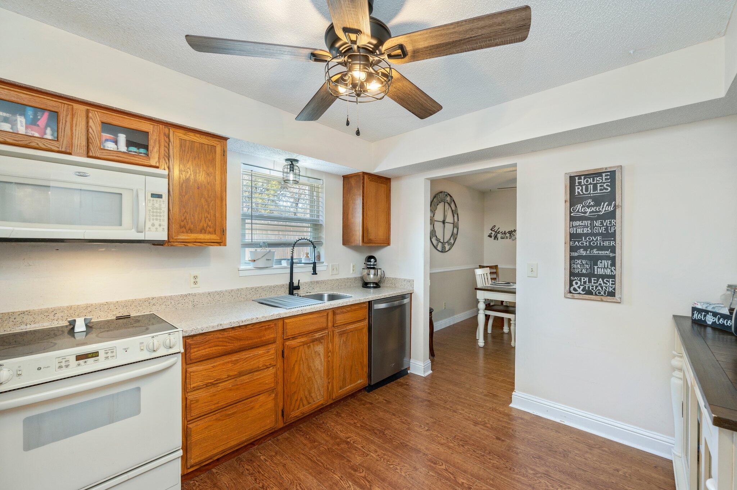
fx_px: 307
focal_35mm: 15
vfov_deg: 77.2
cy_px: 245
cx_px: 368
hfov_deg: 100.4
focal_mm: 15
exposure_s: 1/30
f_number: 9
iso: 400
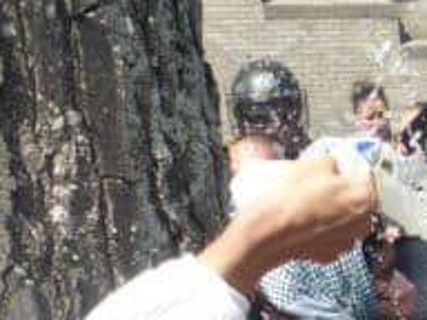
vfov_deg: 13.6
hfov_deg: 18.0
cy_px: 524
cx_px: 598
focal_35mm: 100
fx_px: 1234
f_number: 4
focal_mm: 4.3
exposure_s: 1/1000
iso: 400
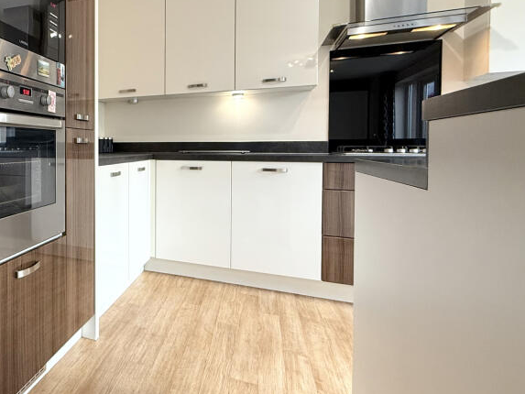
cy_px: 156
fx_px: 379
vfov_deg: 54.5
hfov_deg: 59.6
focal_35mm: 25
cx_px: 58
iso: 250
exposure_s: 1/100
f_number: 2.2
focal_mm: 2.22
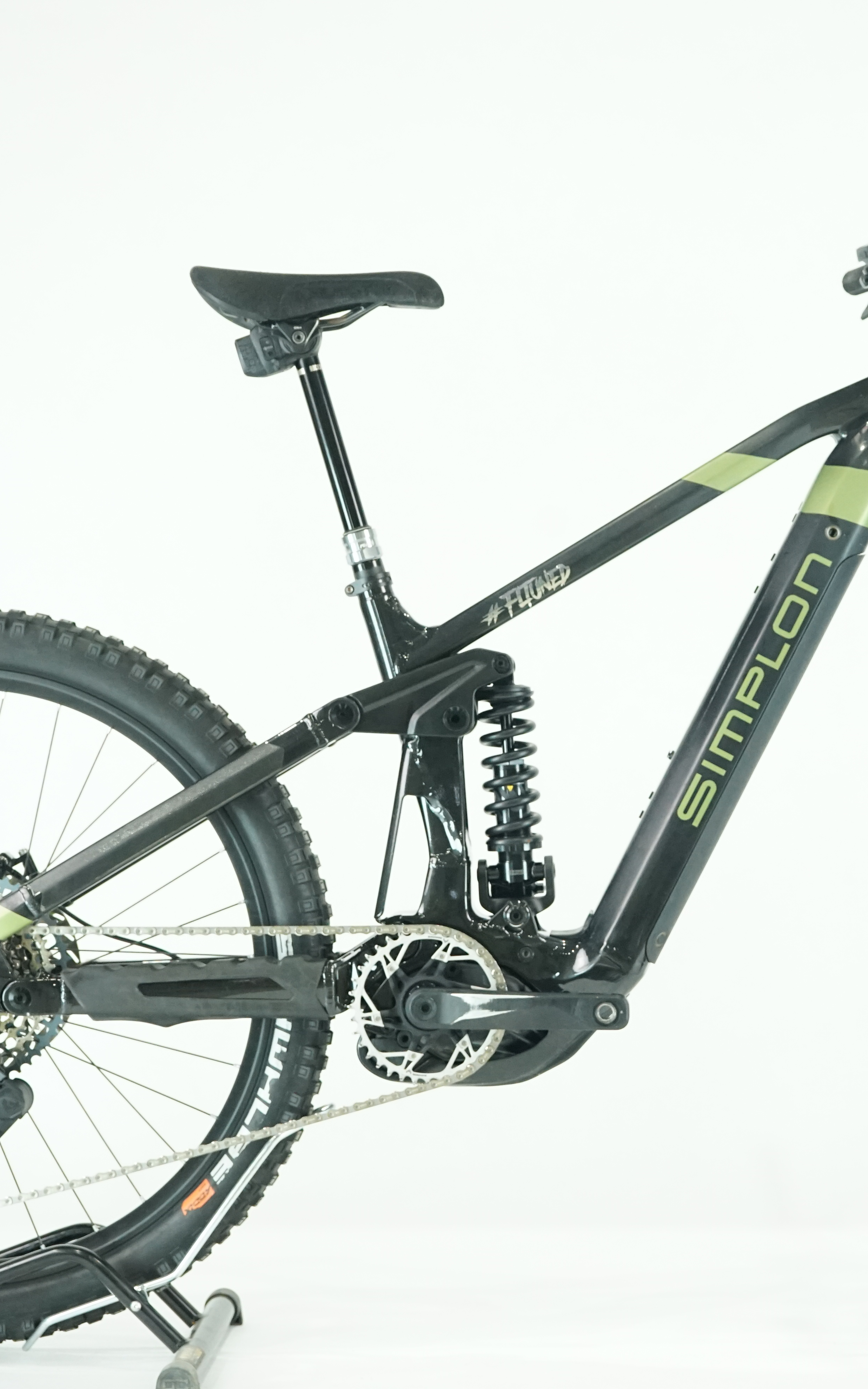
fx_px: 3217
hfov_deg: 15.3
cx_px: 643
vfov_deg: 24.4
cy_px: 699
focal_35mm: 85
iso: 3200
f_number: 5.6
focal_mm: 55
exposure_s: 1/200
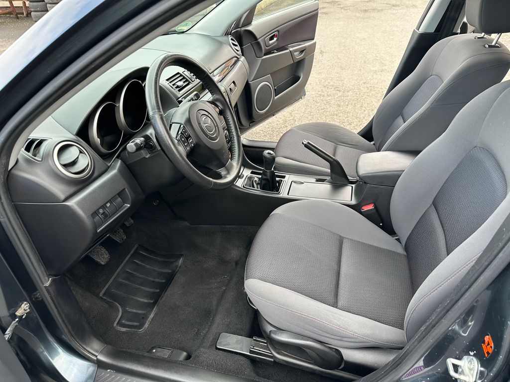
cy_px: 191
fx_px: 354
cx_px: 255
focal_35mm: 24
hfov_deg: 71.6
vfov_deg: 56.8
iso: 80
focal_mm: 6.86
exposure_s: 1/123
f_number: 1.78
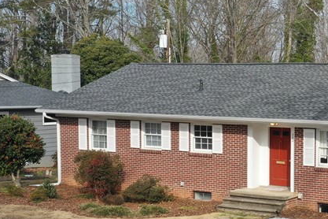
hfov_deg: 25.7
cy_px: 150
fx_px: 665
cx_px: 356
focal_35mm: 73
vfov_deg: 18.6
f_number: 5.6
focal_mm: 10.26
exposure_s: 1/320
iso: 100
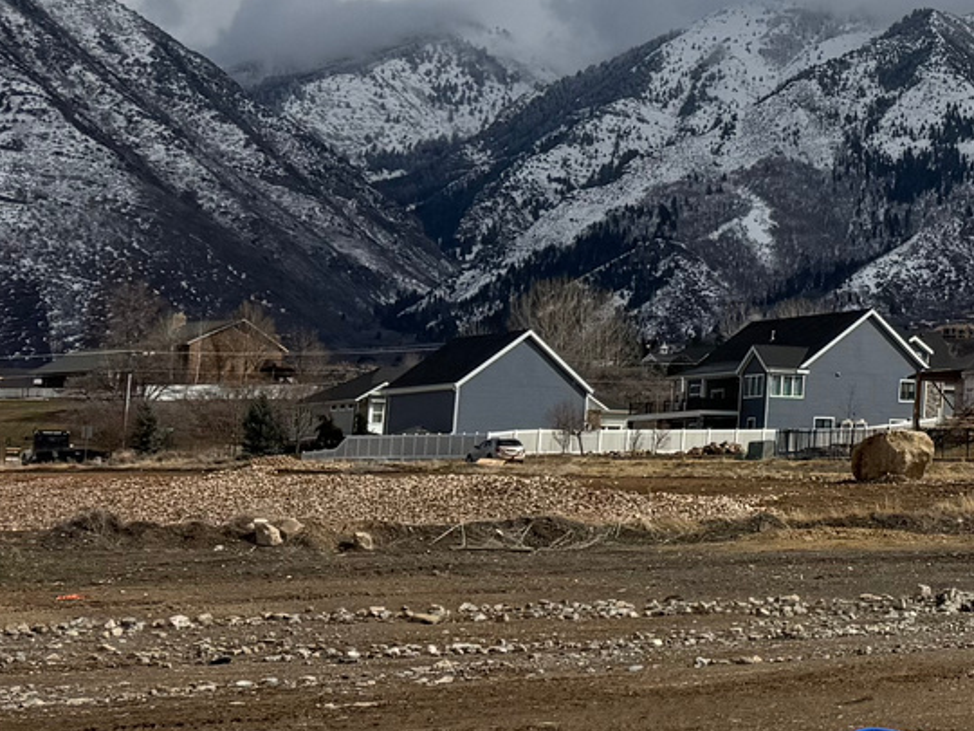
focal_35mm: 91
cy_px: 72
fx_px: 2560
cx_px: 1724
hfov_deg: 17.6
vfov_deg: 16.0
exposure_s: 1/12346
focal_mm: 6.76
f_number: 1.78
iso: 80
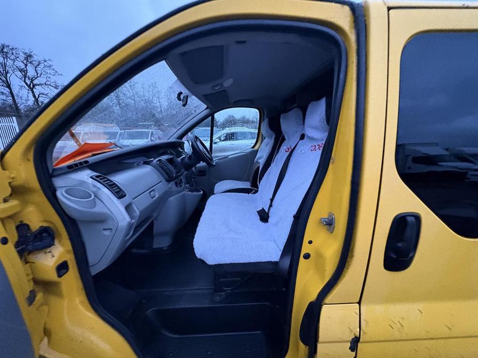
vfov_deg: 85.7
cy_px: 179
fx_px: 193
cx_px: 239
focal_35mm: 14
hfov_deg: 102.1
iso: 1000
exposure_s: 1/47
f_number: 2.2
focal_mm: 2.22
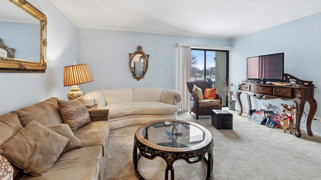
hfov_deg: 99.4
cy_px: 75
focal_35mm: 16
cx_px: 159
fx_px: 136
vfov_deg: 66.6
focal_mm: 10
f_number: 8
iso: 400
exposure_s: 1/4
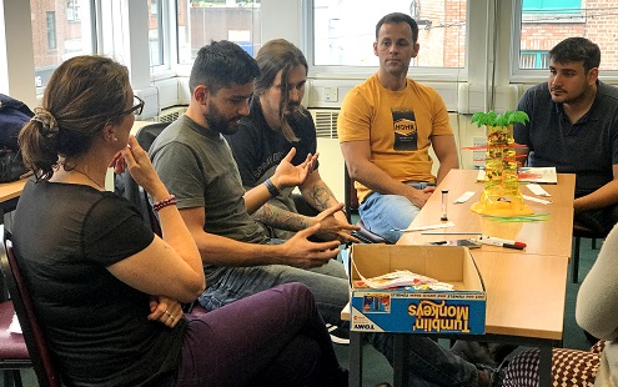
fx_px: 1028
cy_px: 192
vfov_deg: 21.3
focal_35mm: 61
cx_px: 311
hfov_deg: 33.5
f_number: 2.8
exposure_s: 1/50
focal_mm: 6.6
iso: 40
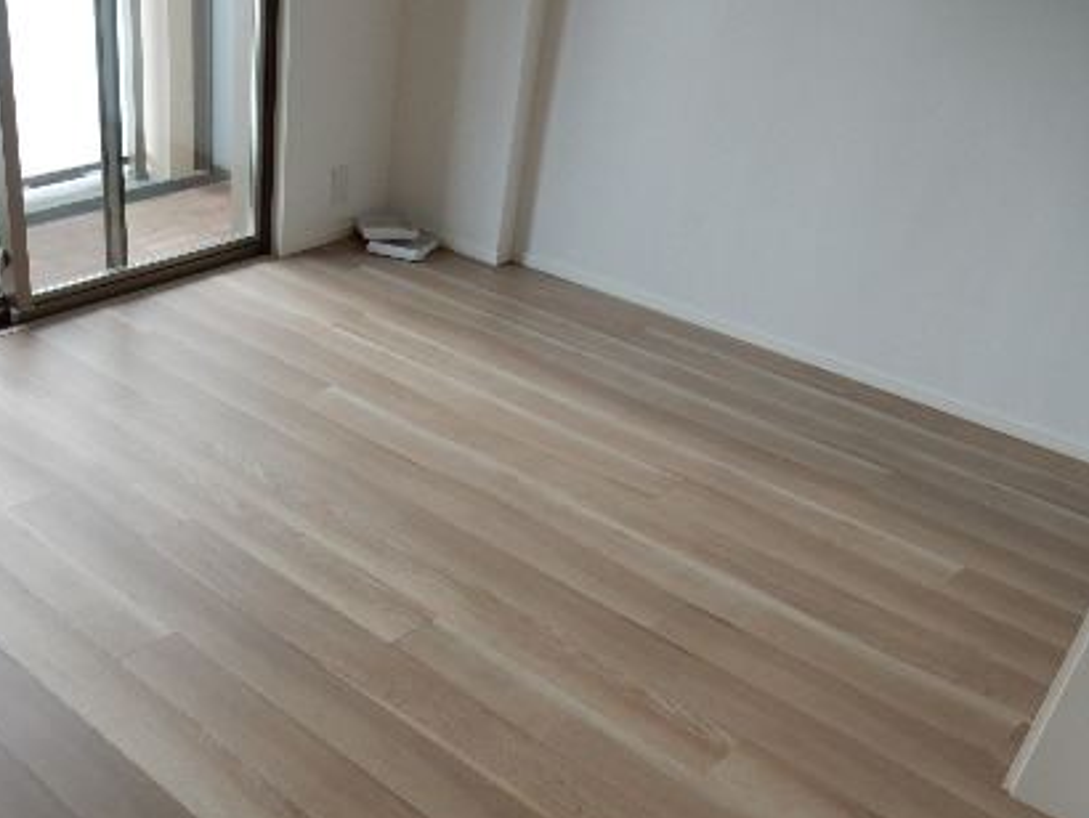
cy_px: 590
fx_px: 1228
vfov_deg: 36.2
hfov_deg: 45.8
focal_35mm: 39
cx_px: 242
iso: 125
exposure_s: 1/60
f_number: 3.7
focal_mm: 4.5
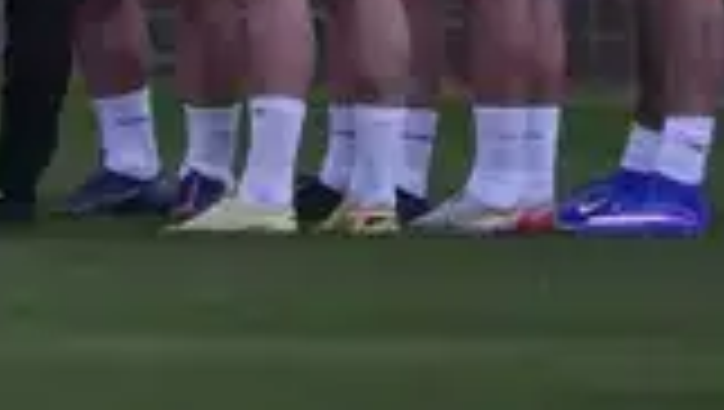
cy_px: -356
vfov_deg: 0.6
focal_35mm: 2106
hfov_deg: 1.0
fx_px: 40477
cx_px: -1194
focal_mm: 300
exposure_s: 1/1000
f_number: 3.2
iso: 1000
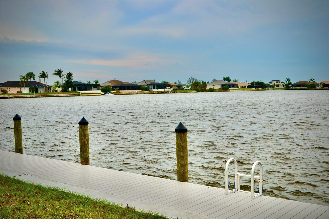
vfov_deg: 31.9
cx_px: 164
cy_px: 110
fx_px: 384
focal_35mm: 42
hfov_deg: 46.4
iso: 100
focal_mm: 28
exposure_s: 1/200
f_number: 7.1
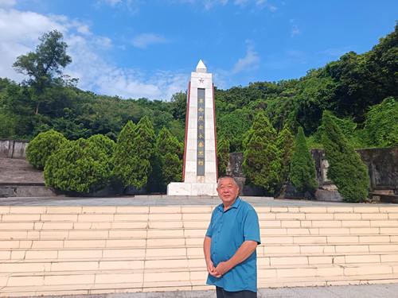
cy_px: 149
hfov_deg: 71.6
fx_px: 276
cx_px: 199
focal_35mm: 24
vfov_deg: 56.8
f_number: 1.75
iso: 100
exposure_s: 1/502
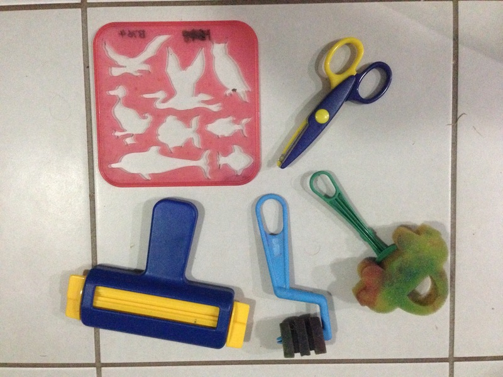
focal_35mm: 33
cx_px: 252
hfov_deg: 55.4
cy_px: 188
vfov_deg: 42.9
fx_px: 480
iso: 800
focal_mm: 4.12
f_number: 2.4
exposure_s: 1/15
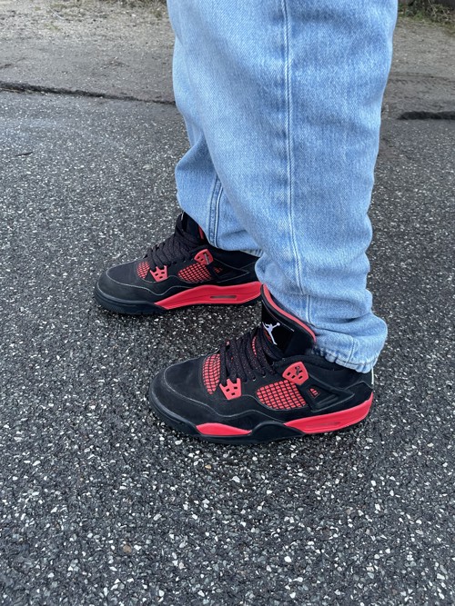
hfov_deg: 53.0
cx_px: 228
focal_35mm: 26
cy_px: 303
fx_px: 456
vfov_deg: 67.3
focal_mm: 4.2
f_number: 1.6
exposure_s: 1/65
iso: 125
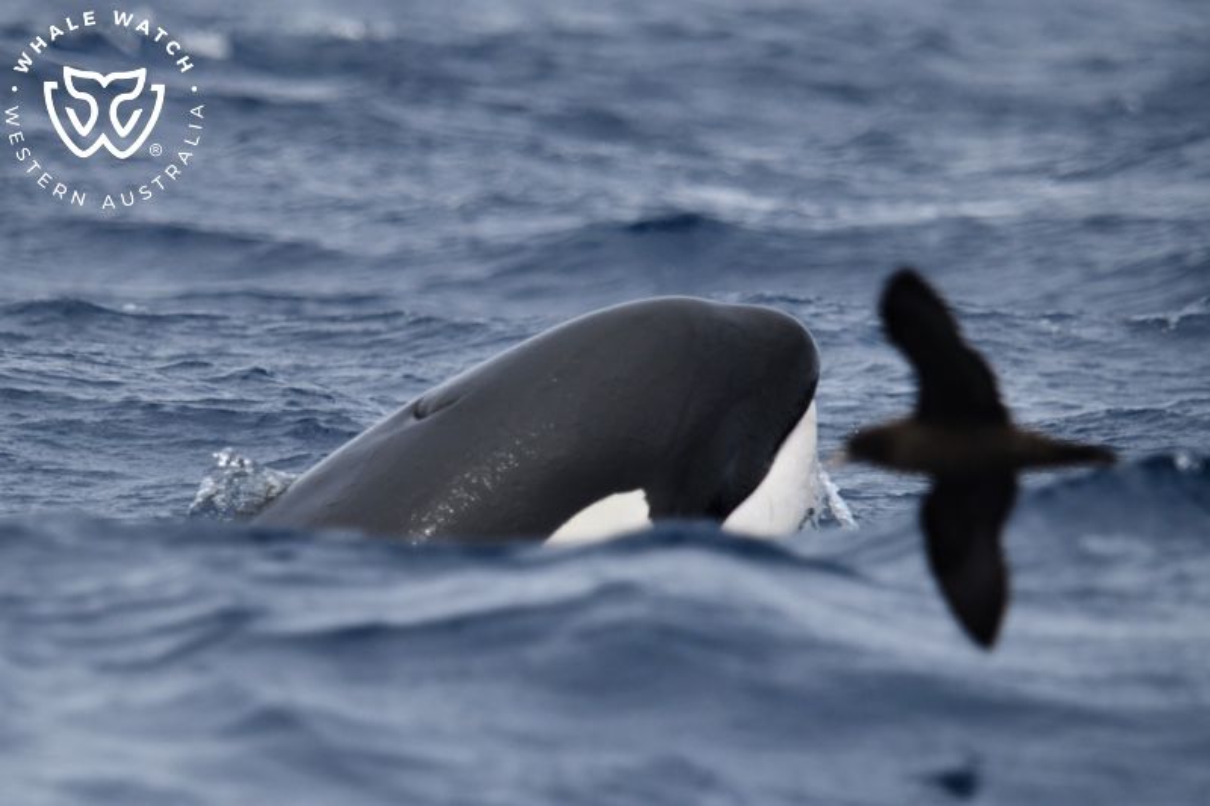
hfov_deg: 4.6
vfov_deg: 3.1
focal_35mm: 450
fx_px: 15121
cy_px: 403
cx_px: 605
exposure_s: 1/8000
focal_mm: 450
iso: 900
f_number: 6
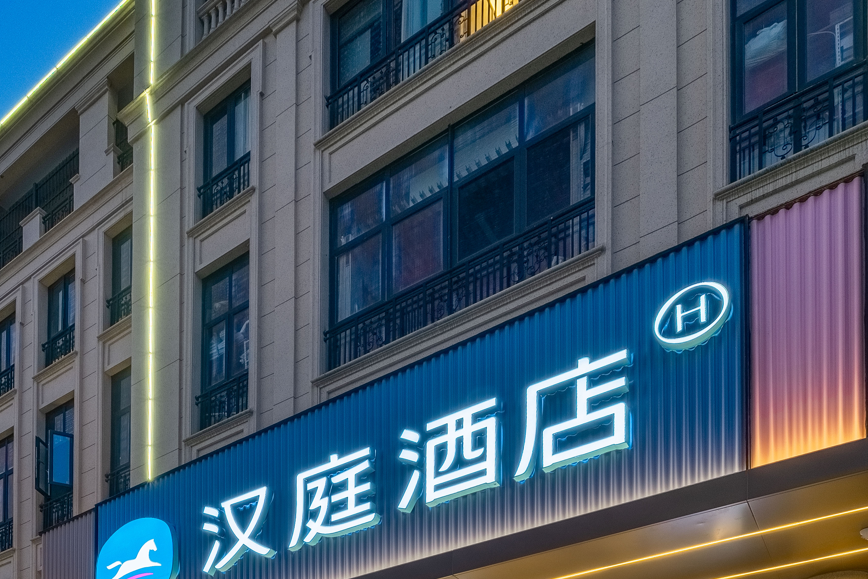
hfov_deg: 65.2
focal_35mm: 27
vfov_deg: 41.2
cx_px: 273
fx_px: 651
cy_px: 590
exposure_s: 1/100
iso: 400
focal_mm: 12
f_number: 9
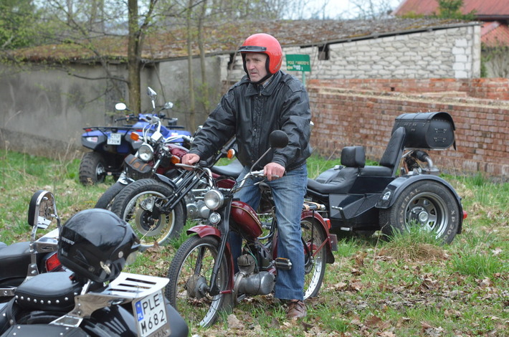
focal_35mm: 142
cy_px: 168
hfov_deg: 14.4
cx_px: 254
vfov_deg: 9.6
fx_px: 2010
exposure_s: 1/640
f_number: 6.3
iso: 1600
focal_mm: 95
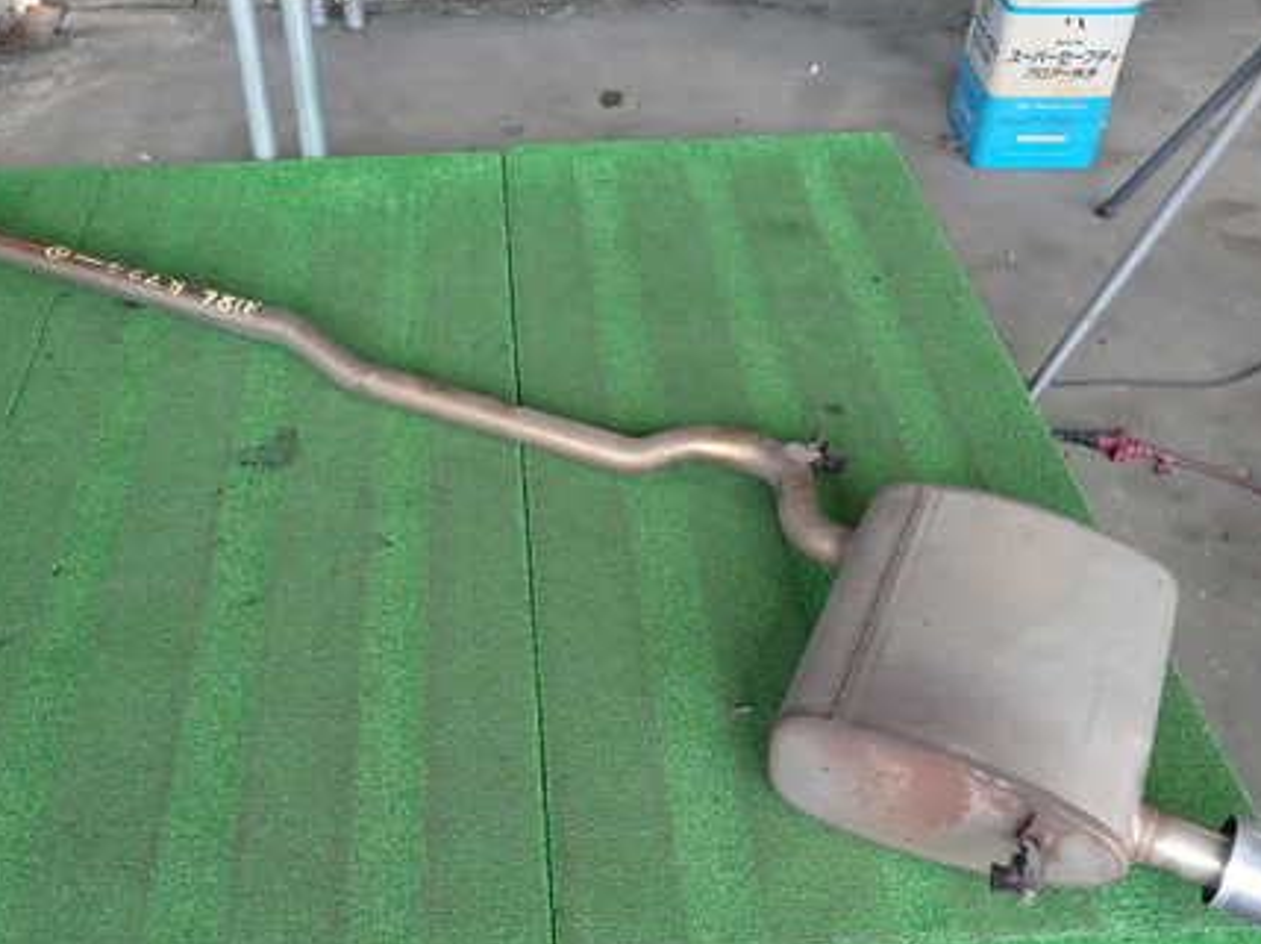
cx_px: 535
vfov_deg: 40.6
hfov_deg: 52.5
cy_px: 488
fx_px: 1274
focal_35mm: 35
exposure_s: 1/60
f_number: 2
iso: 125
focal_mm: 4.5
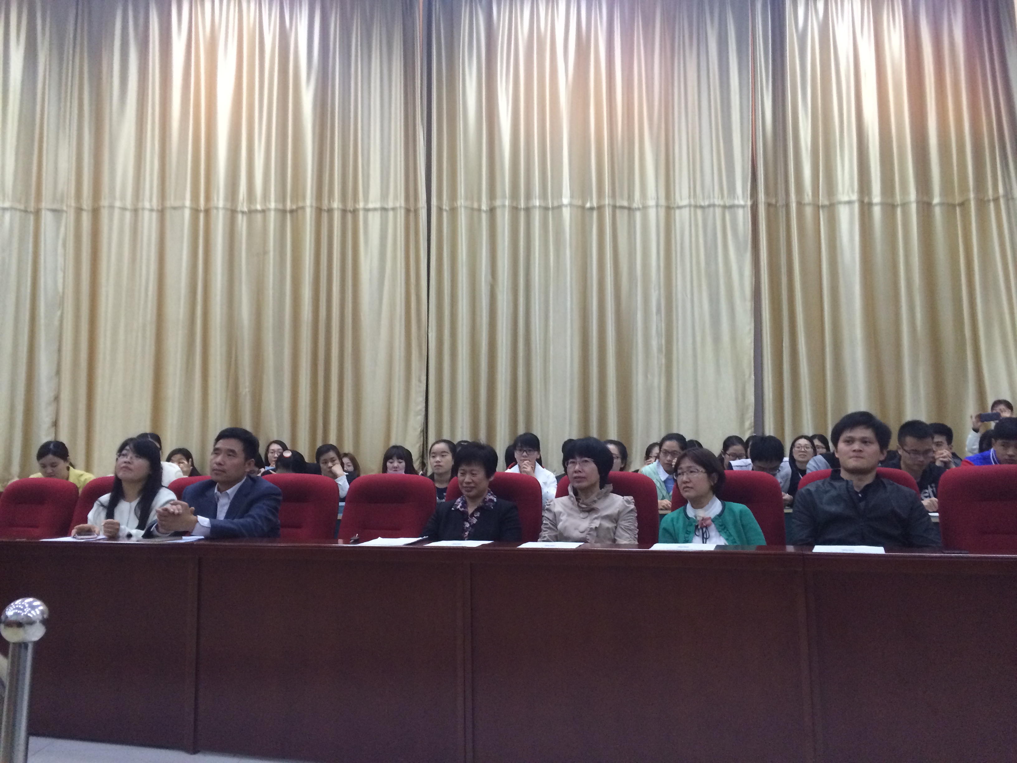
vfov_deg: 48.2
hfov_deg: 61.7
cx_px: 508
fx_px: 852
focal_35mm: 29
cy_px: 382
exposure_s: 1/33
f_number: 2.2
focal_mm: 4.15
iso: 250
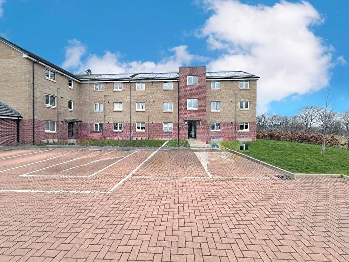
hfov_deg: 102.1
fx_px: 141
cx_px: 174
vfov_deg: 85.7
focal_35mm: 14
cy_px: 131
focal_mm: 2.22
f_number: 2.2
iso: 50
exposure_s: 1/376
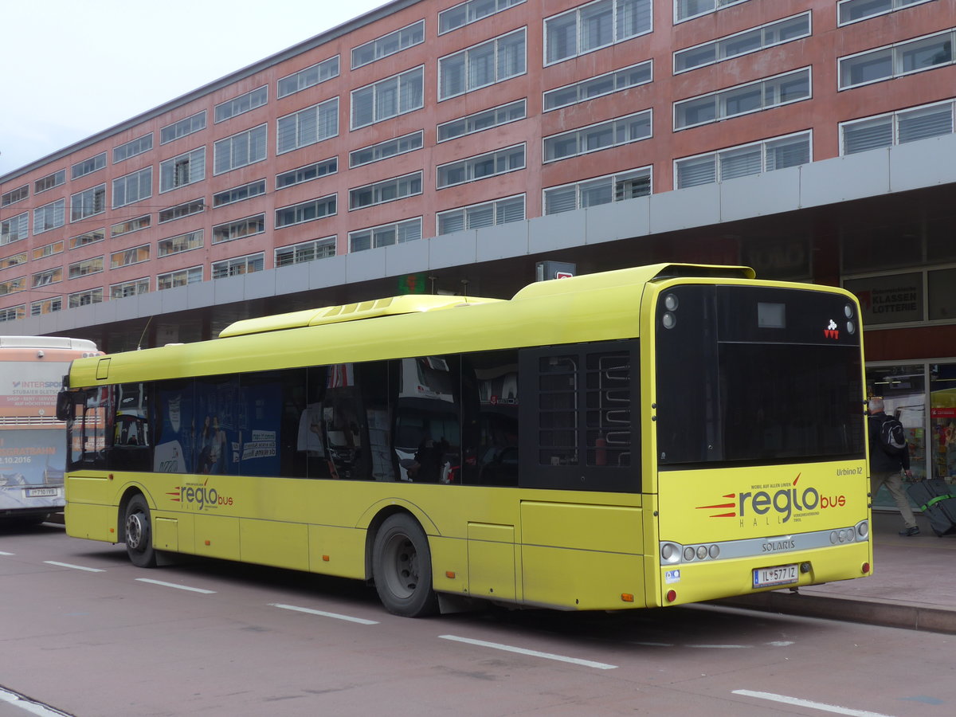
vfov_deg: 29.7
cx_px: 478
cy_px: 358
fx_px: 1353
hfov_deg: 38.9
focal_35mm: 49
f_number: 3.2
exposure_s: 1/320
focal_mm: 10.1
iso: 80
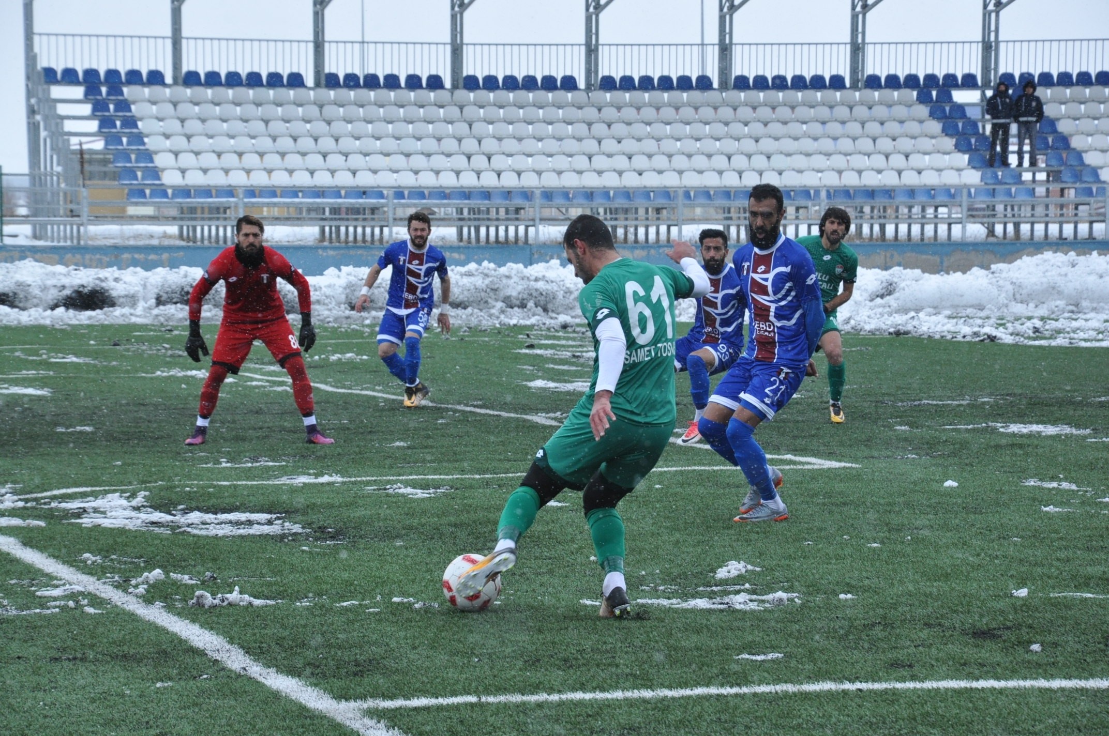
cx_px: 554
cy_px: 368
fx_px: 4523
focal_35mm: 147
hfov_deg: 14.0
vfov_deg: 9.3
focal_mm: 98
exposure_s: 1/1600
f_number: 10
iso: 800
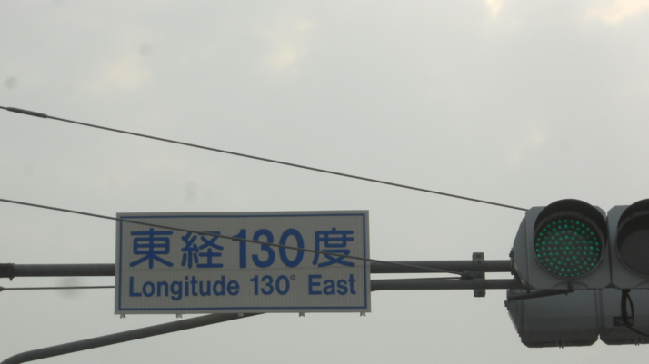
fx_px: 2374
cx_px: 294
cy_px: 268
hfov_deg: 15.6
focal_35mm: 138
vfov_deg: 8.8
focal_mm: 20.3
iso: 80
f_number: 5.9
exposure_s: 1/500
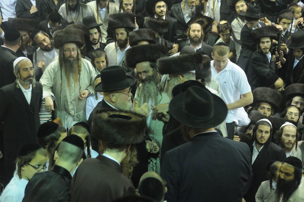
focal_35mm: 78
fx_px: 658
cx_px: 152
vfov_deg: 17.4
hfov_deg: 26.0
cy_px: 101
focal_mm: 52
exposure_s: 1/50
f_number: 4.8
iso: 1600
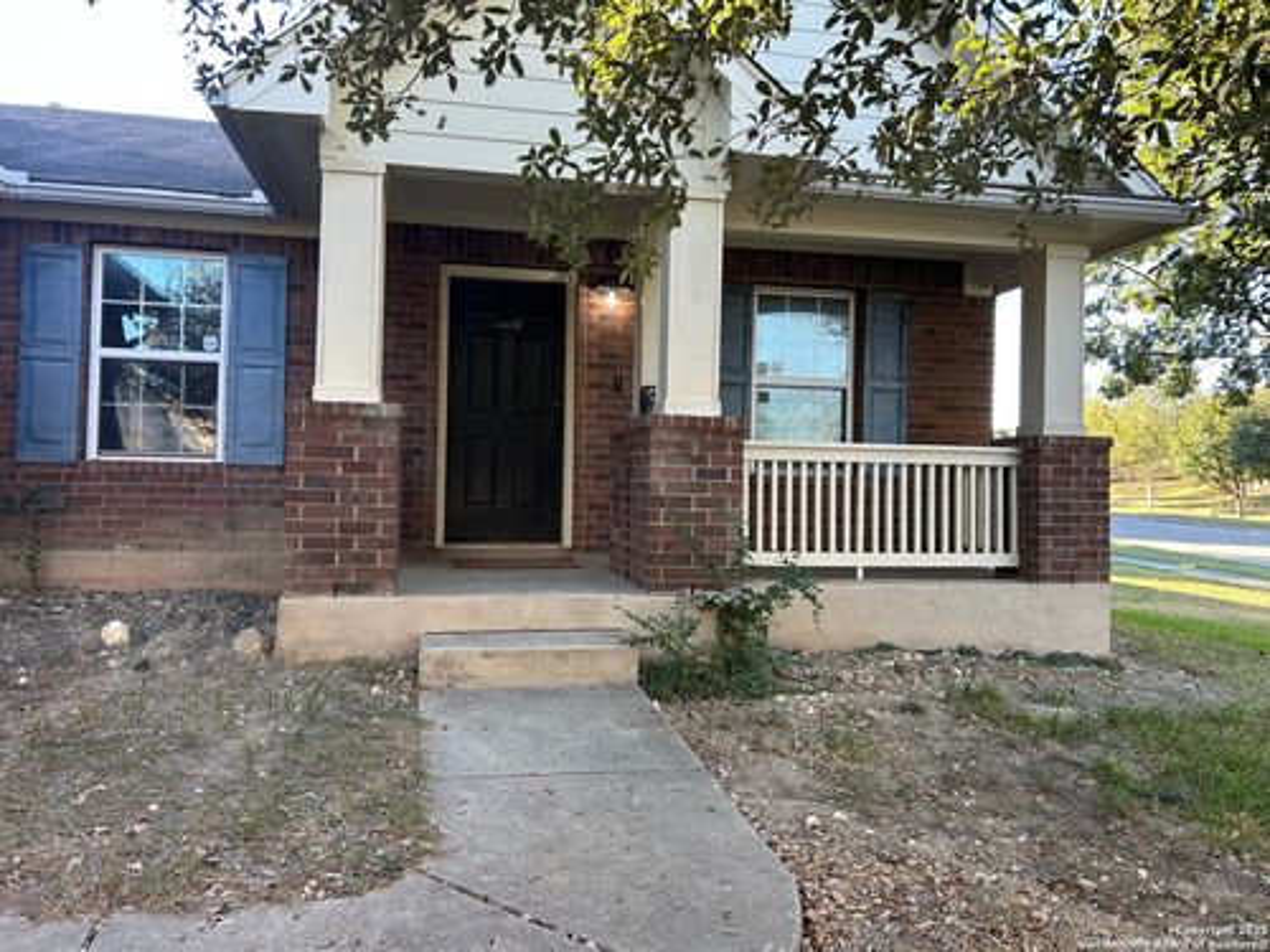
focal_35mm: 26
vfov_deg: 53.1
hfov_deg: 67.3
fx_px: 954
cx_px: 635
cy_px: 476
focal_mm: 5.7
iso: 32
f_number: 1.5
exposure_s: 1/148
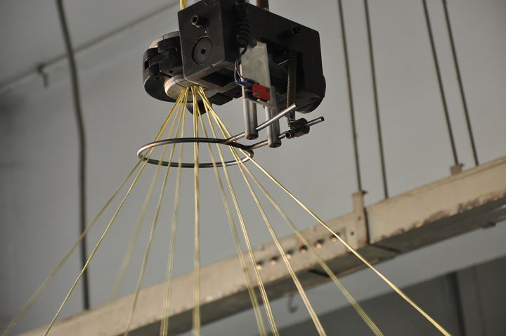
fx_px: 2211
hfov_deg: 13.1
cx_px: 253
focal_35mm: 158
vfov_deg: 8.7
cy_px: 168
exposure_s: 1/30
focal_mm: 105
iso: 1000
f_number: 5.6
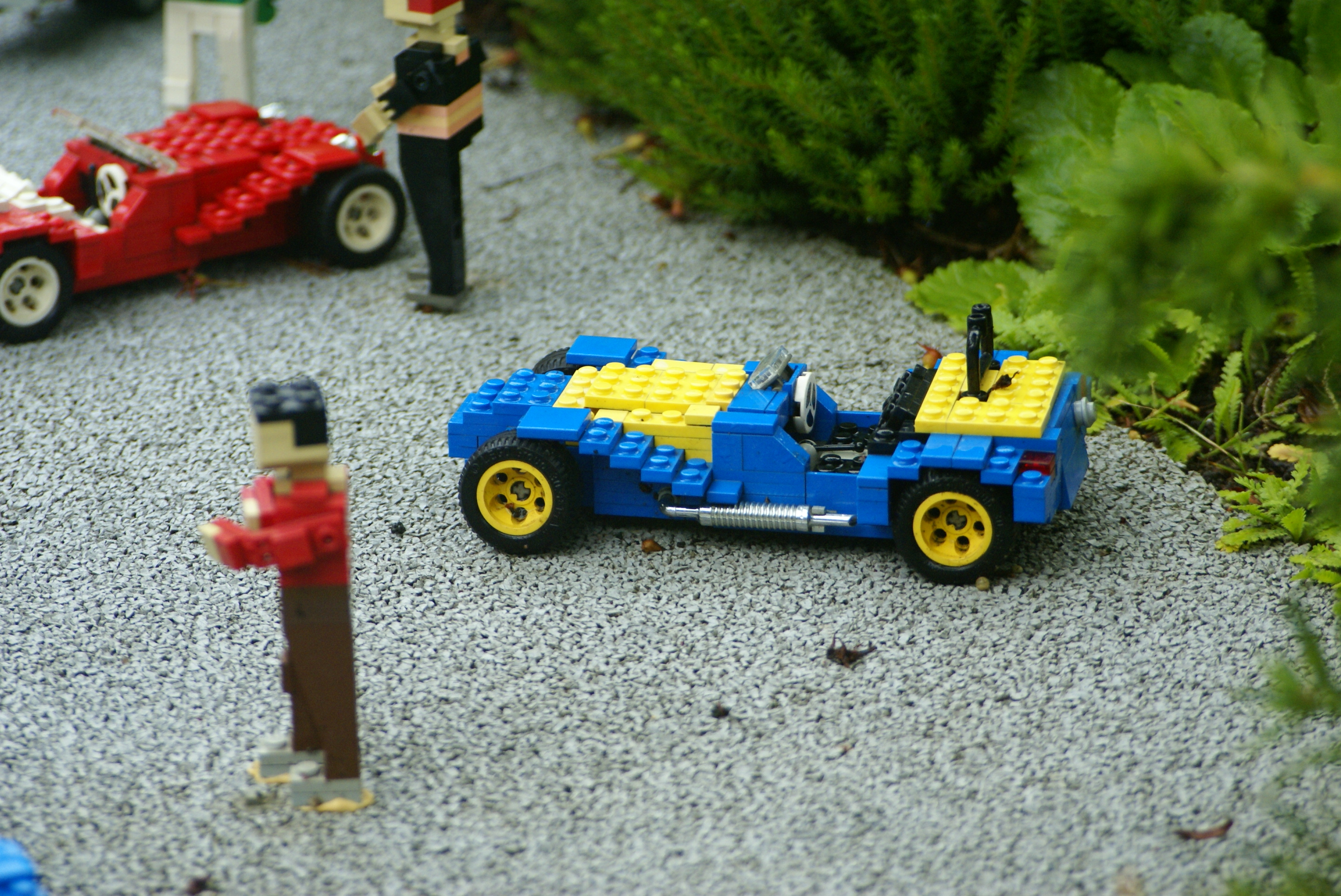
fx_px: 5871
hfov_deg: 13.0
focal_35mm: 158
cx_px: 670
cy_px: 448
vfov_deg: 8.7
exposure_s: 1/160
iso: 400
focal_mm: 105
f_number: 5.6
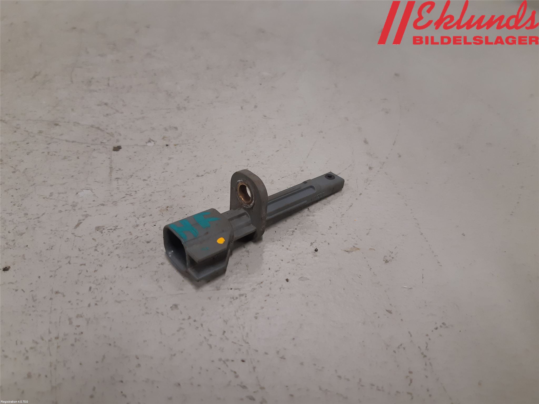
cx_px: 270
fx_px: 405
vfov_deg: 53.1
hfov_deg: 67.3
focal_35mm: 26
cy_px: 202
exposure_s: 1/50
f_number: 1.7
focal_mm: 3.93
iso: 125
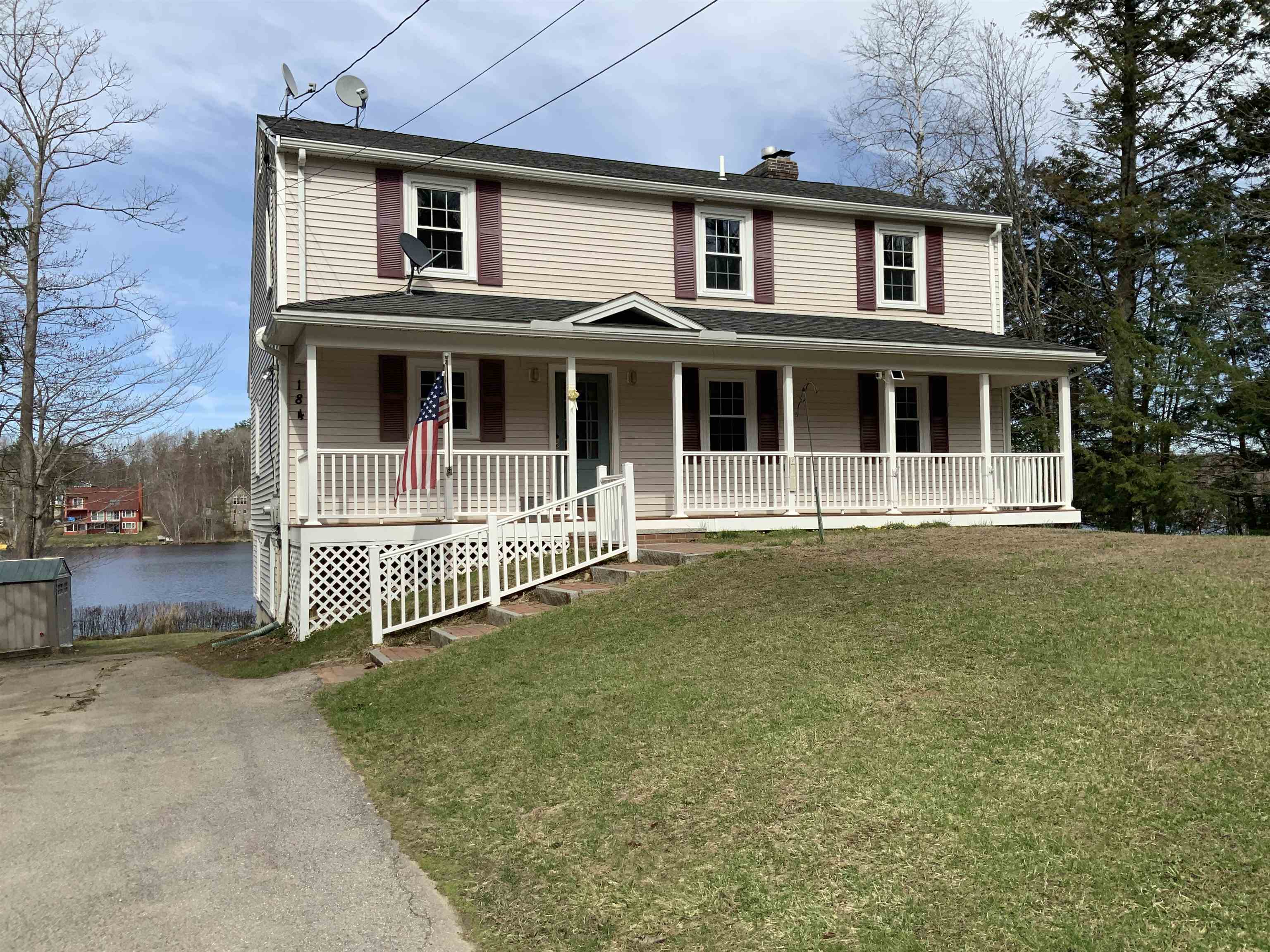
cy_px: 476
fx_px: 1064
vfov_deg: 48.2
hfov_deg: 61.7
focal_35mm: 29
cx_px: 635
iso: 16
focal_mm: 3
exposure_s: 1/2141
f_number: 1.8
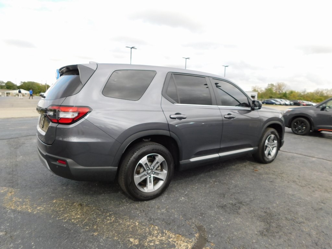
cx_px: 166
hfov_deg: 73.9
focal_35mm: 23
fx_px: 221
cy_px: 124
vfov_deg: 58.9
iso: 125
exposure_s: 1/500
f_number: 3
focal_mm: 4
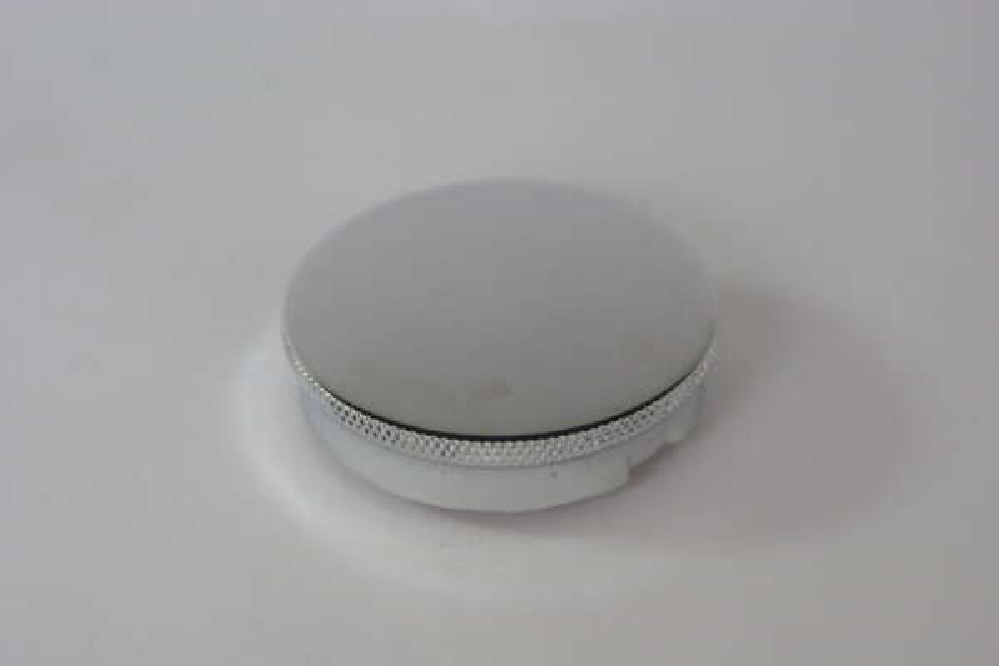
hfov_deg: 17.1
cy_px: 333
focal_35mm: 120
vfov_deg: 11.4
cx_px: 500
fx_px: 3330
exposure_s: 1/10
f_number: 8
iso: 800
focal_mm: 80
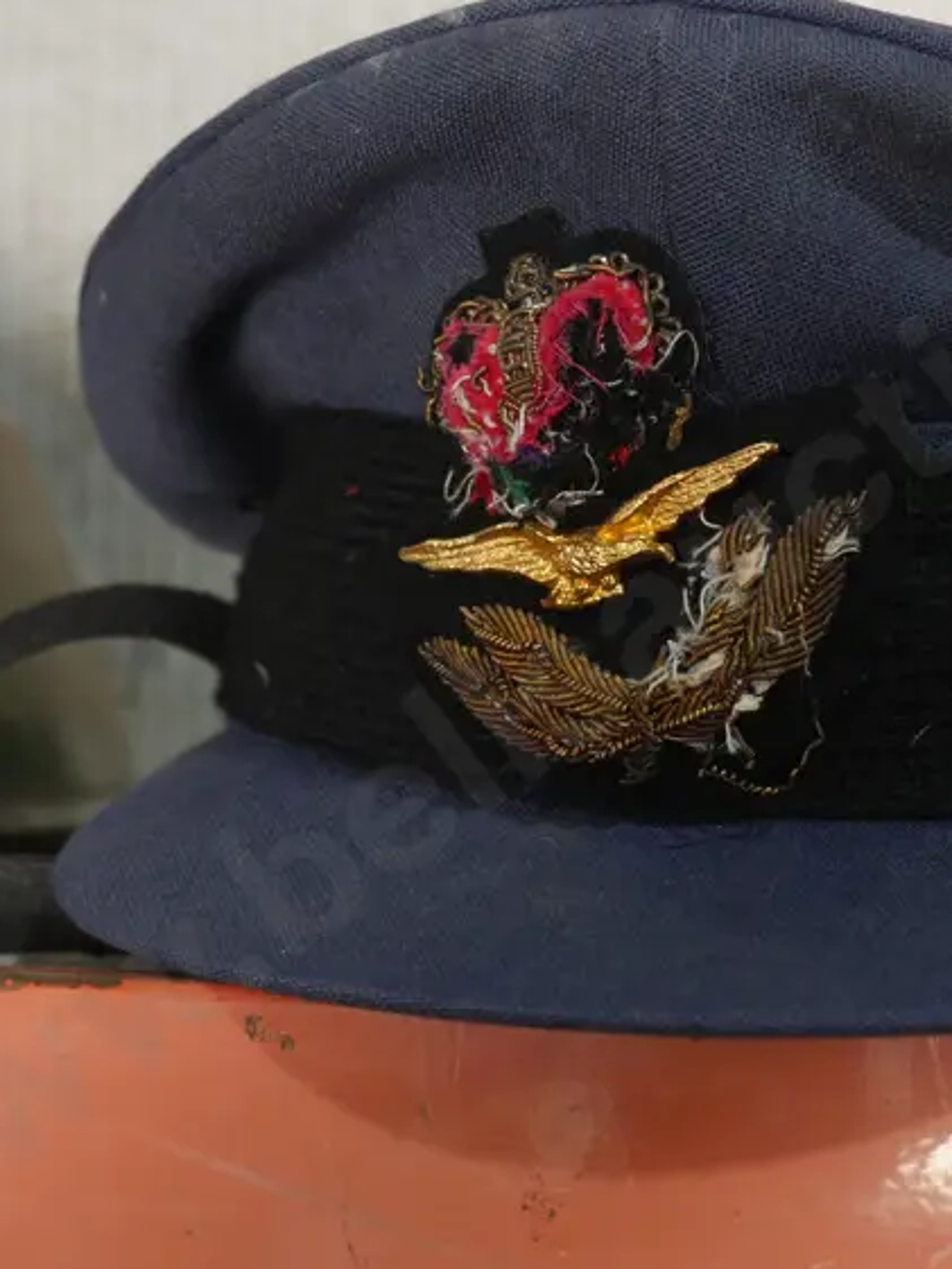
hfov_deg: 17.4
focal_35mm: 84
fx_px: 3079
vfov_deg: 23.3
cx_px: 760
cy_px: 544
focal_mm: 23
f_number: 5.1
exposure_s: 1/60
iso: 500
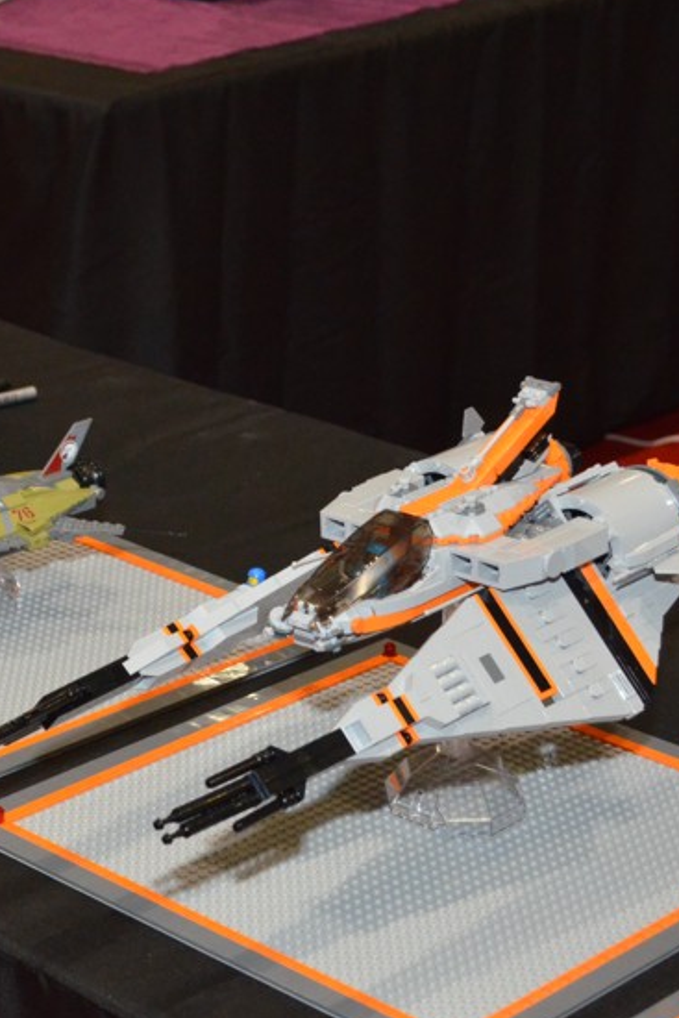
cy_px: 515
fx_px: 2771
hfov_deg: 13.9
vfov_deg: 20.8
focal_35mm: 98
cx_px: 117
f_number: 5
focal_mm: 36
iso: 3200
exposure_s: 1/60
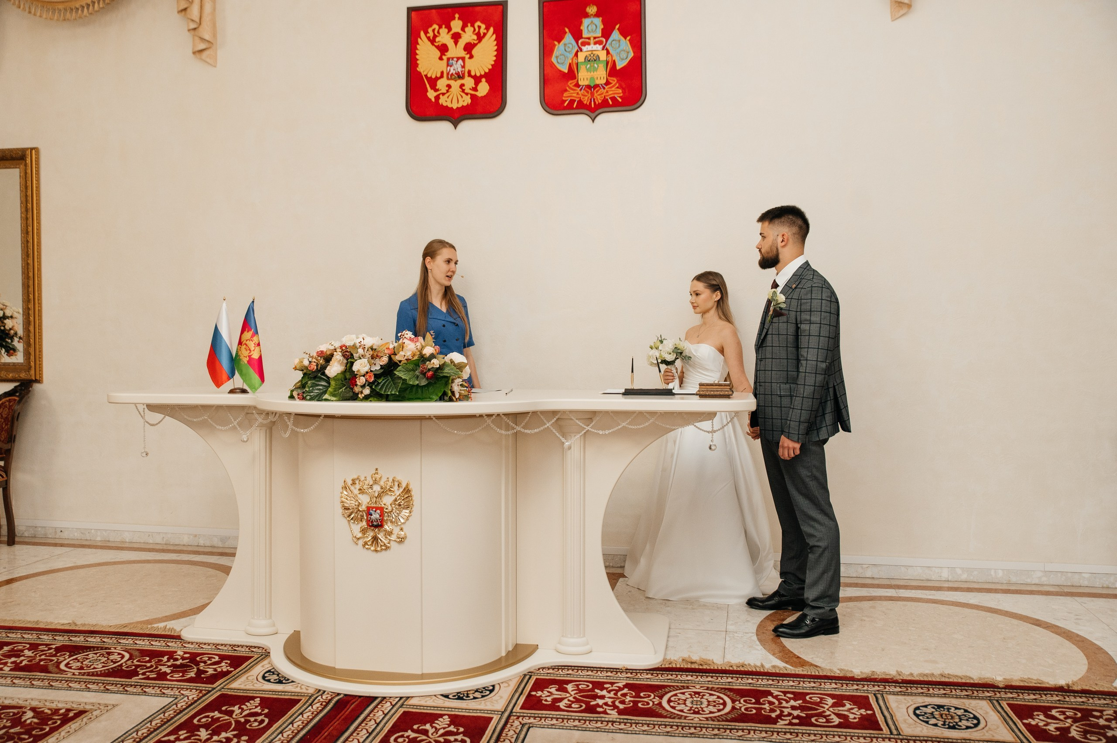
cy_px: 372
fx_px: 992
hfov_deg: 58.8
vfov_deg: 41.1
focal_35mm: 32
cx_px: 558
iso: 800
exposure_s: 1/200
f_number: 2.8
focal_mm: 32
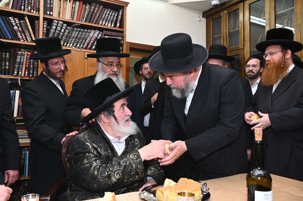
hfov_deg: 58.7
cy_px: 100
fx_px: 269
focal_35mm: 32
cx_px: 152
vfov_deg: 41.1
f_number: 7.1
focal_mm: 32
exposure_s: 1/200
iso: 1250
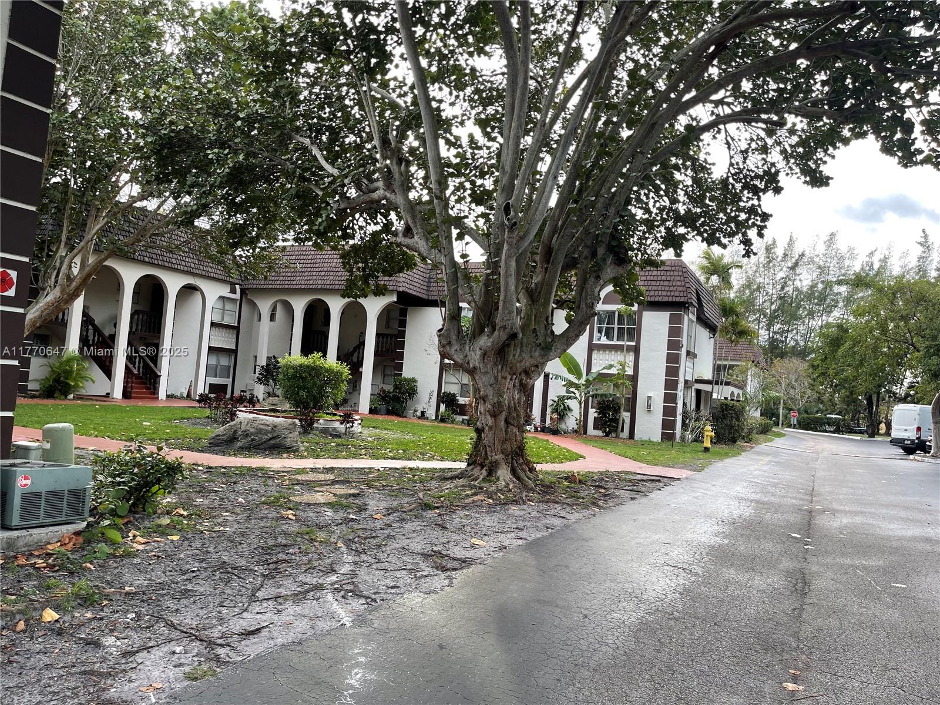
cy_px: 352
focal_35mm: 25
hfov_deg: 69.4
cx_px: 470
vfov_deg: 54.9
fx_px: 679
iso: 32
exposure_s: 1/238
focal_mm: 5.1
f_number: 1.6
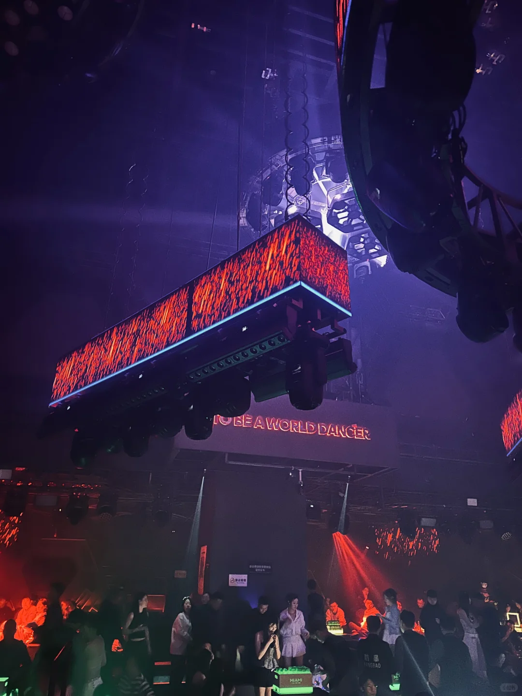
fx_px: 483
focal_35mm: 24
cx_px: 261
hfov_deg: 56.8
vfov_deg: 71.6
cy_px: 348
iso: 2500
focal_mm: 6.86
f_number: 1.78
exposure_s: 1/15
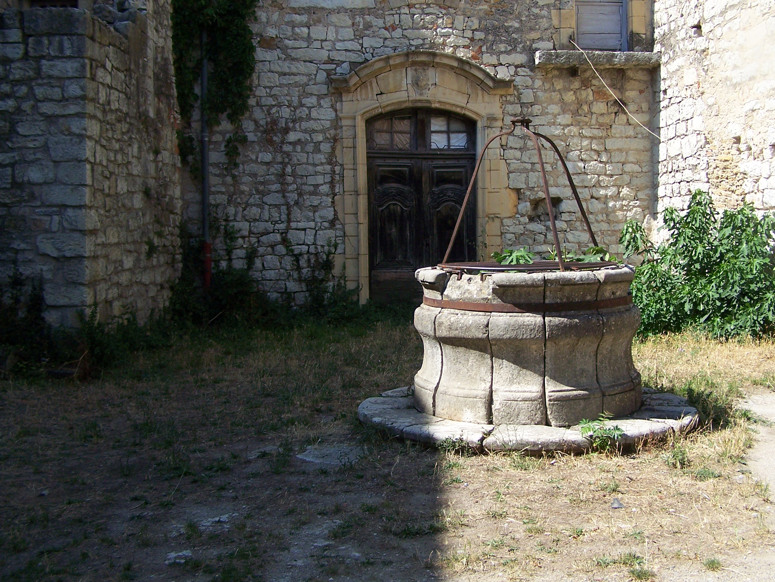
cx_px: 445
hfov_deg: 42.8
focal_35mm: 44
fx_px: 986
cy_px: 271
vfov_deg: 32.9
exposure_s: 1/1000
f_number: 2.8
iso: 80
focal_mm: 6.3
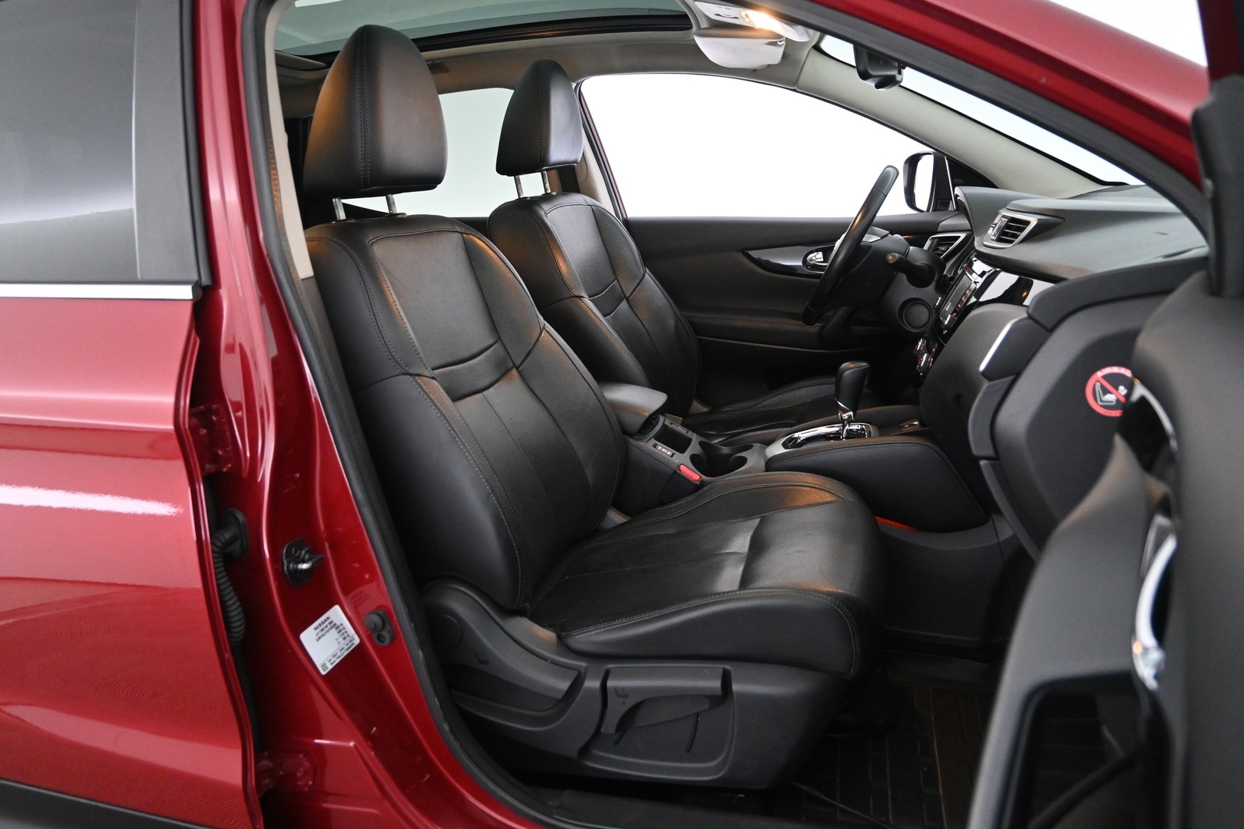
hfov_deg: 67.4
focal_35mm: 27
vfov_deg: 47.9
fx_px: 933
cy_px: 414
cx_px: 622
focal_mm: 18
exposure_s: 1/50
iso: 3200
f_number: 3.5
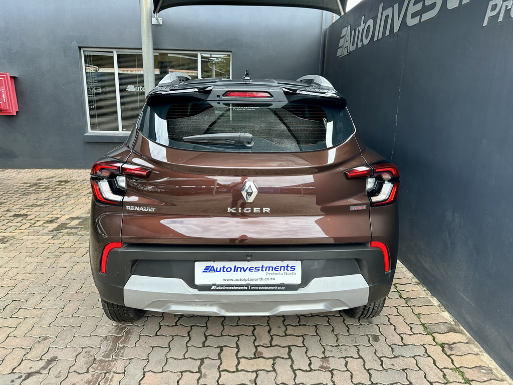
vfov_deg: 56.8
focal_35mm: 24
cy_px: 192
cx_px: 256
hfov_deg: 71.6
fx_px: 356
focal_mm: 6.86
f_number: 1.78
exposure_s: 1/469
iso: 80
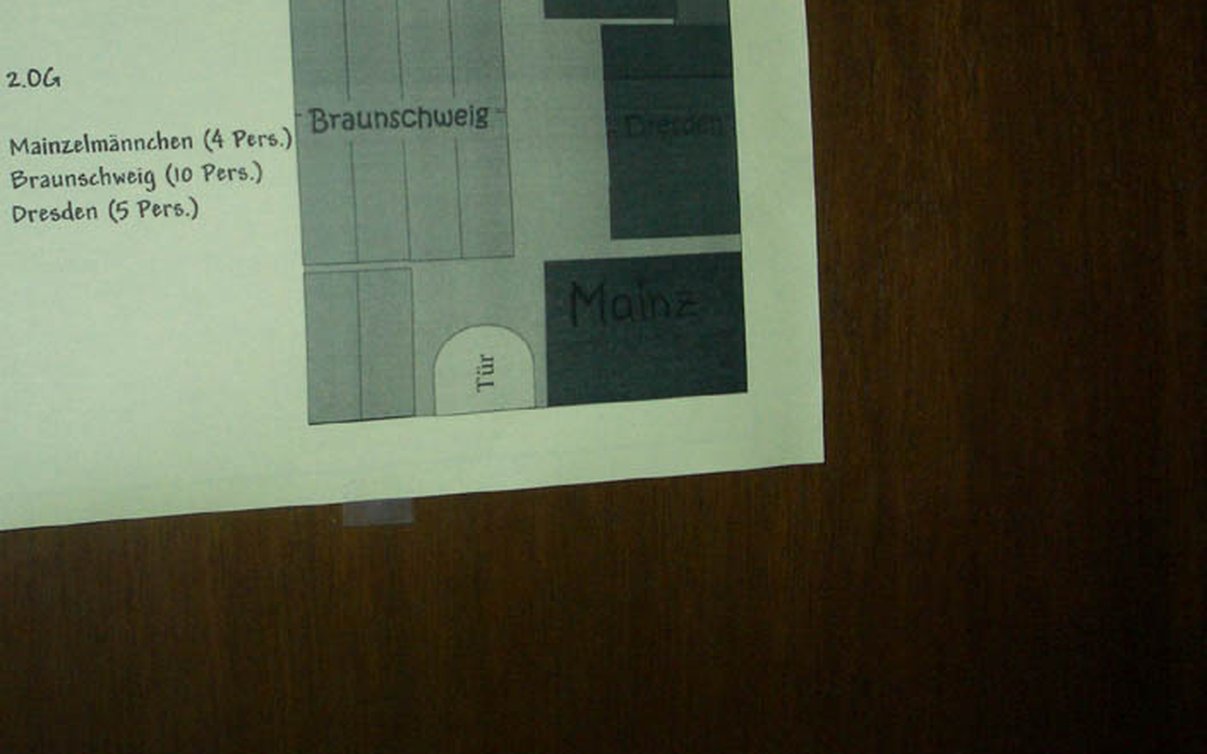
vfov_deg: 23.5
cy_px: 122
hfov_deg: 37.0
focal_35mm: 54
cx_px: 370
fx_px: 1776
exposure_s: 1/60
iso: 100
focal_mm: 5.8
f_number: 2.6
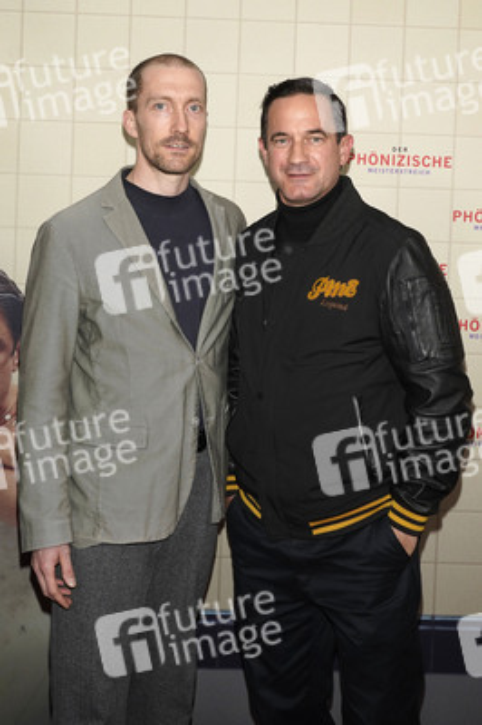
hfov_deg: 31.1
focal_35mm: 43
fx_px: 865
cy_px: 362
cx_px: 241
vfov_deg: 45.5
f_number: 5.6
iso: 320
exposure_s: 1/160
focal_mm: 43
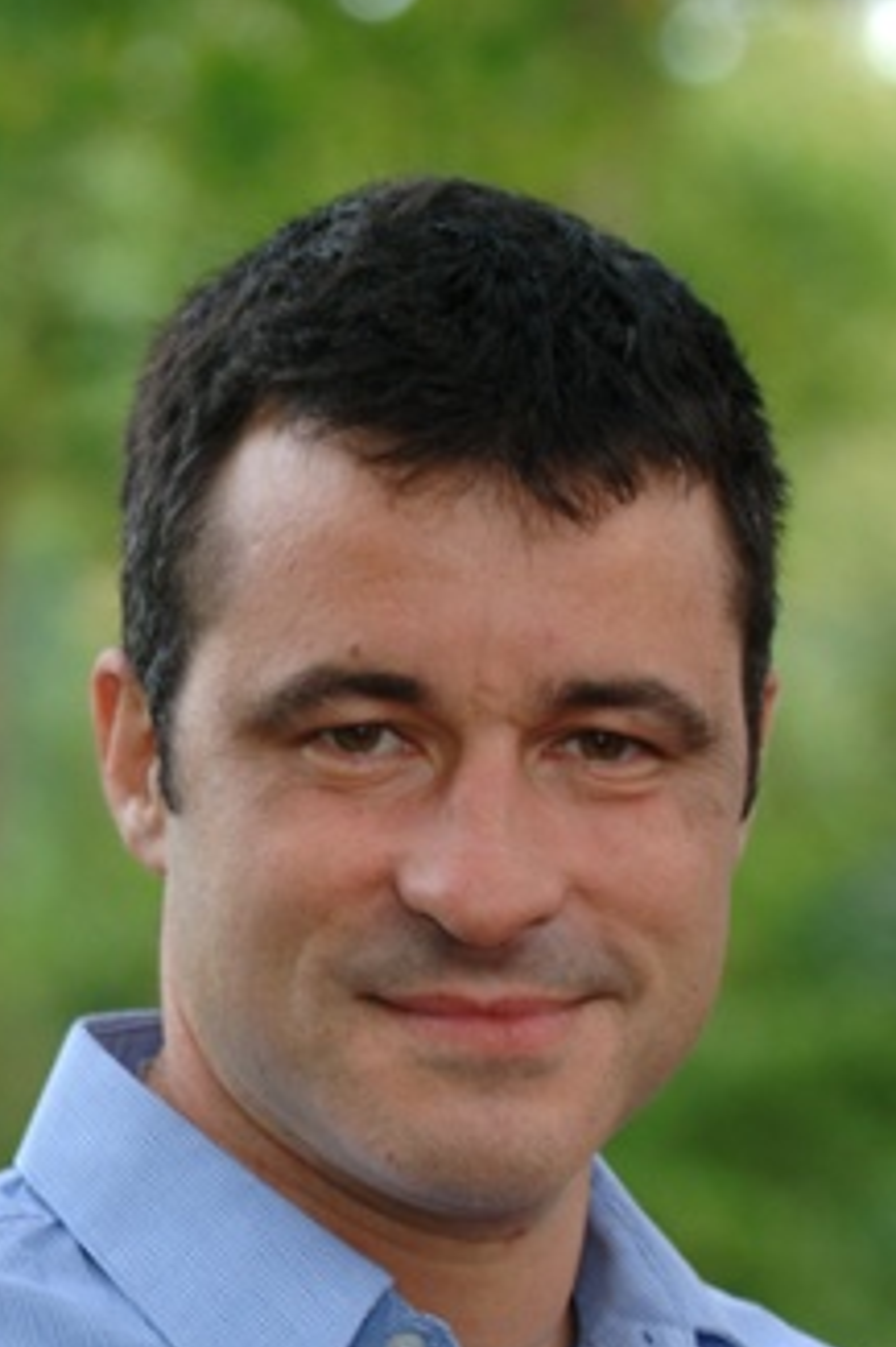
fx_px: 6863
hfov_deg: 7.5
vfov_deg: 11.2
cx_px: 417
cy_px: 851
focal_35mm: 184
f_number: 4
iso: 250
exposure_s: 1/125
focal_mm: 95
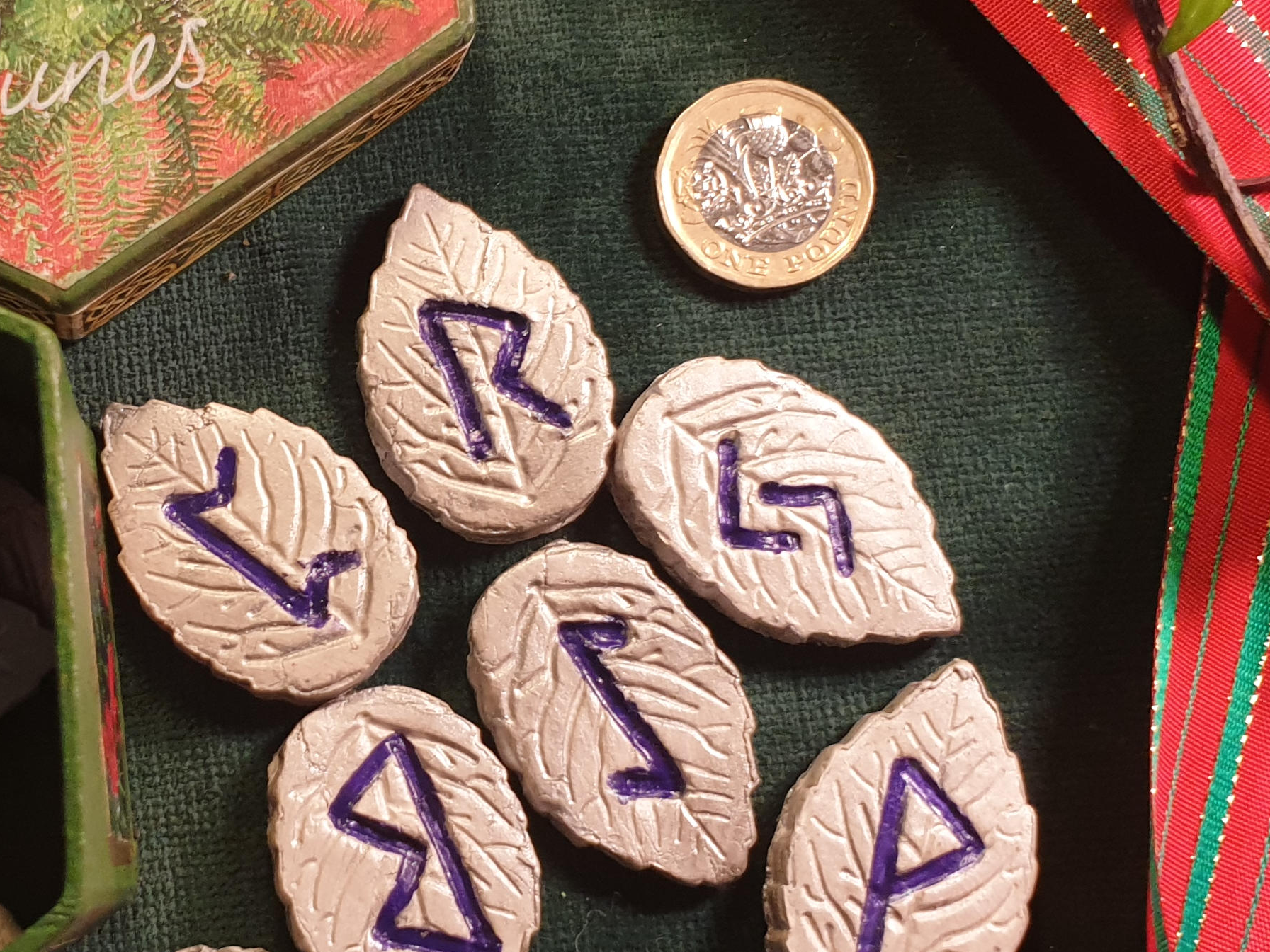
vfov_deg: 48.2
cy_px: 491
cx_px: 580
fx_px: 1064
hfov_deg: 61.6
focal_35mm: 29
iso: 160
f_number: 2.4
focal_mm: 4.3
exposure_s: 1/50
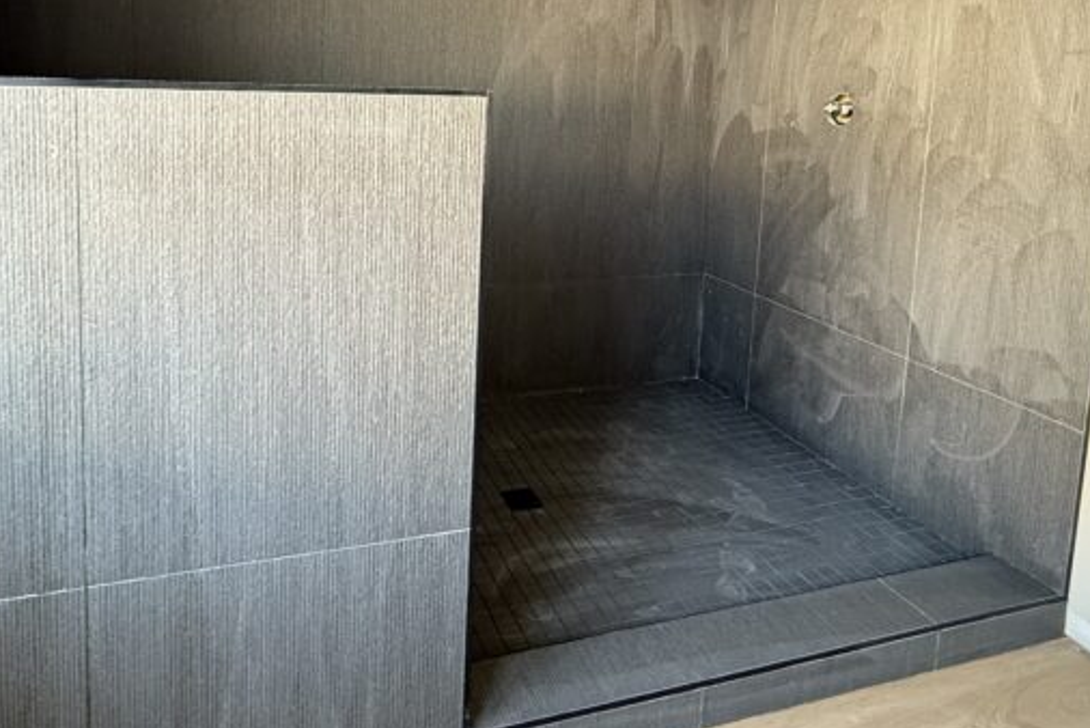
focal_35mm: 23
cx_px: 424
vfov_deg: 51.7
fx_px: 697
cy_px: 146
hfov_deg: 75.0
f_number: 2.2
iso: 320
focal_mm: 2.22
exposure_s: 1/61
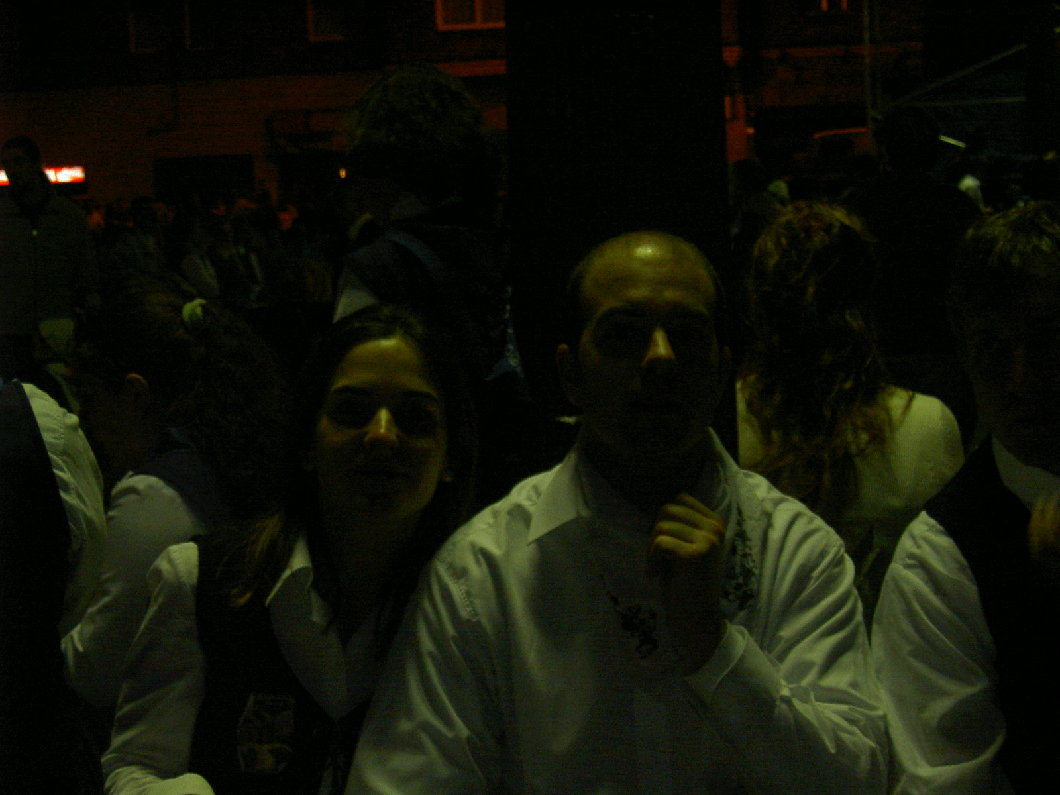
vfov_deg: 21.3
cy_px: 398
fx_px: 2113
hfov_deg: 28.2
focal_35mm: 69
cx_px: 530
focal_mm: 14.2
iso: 100
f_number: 3.7
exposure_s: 1/73
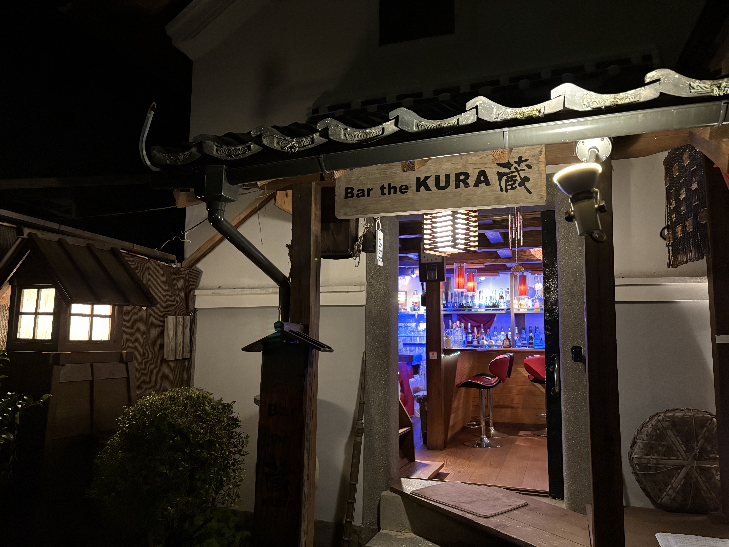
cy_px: 274
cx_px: 364
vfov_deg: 53.1
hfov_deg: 67.3
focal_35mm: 26
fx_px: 548
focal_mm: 5.96
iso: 640
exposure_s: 1/30
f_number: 1.6
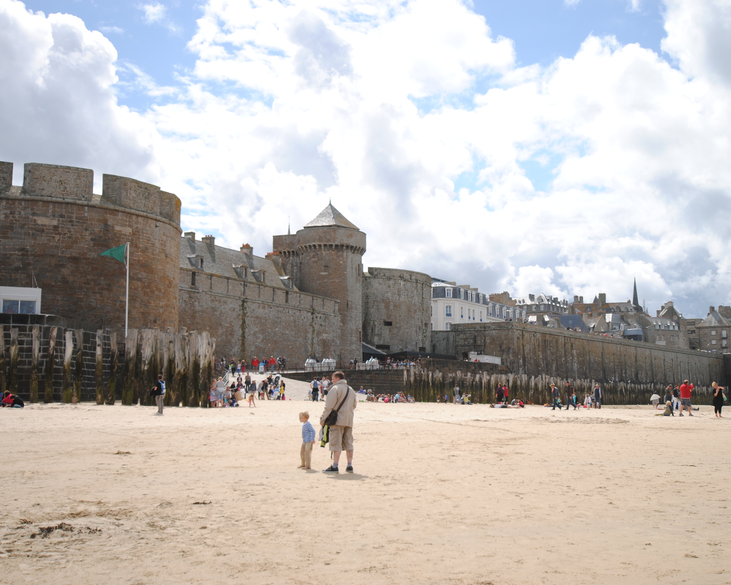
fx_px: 887
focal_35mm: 41
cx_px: 397
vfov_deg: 36.5
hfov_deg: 44.7
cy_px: 296
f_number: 5.6
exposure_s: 1/500
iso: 100
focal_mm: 24
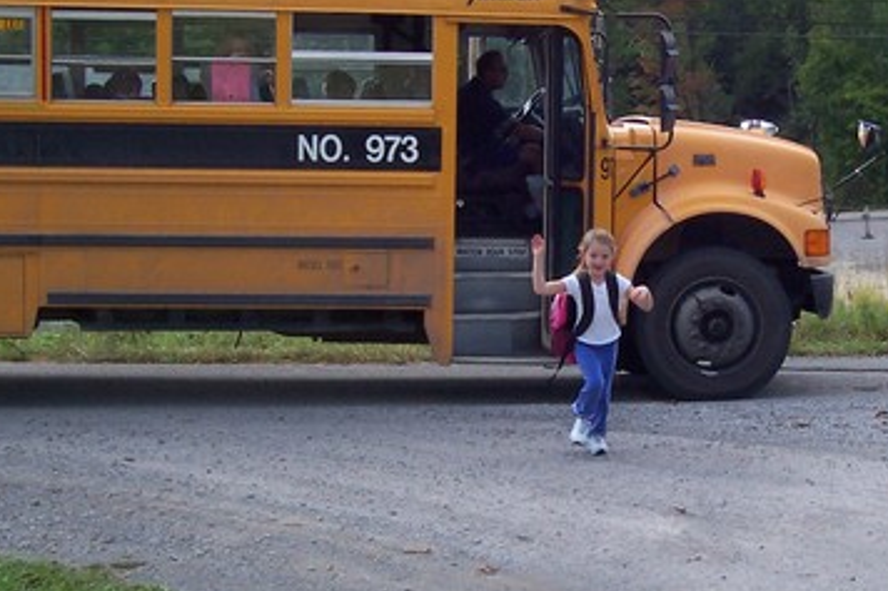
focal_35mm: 86
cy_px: 334
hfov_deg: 23.5
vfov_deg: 15.9
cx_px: 646
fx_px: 2120
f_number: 5.6
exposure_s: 1/250
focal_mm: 7
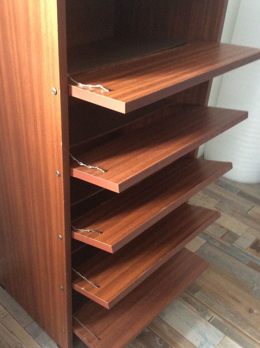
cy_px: 175
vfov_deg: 49.0
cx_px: 121
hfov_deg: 37.6
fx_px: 382
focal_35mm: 38
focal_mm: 3.3
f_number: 2.4
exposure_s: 1/20
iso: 320
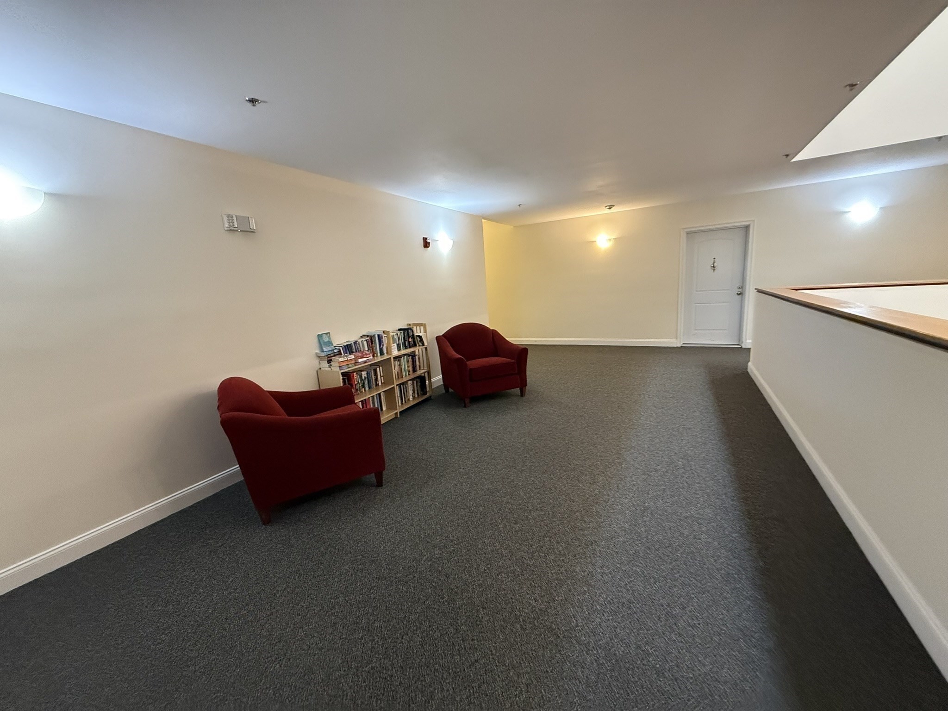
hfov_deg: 102.1
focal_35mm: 14
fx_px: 383
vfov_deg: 85.7
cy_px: 356
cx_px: 474
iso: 640
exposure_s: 1/60
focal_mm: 2.22
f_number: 2.2
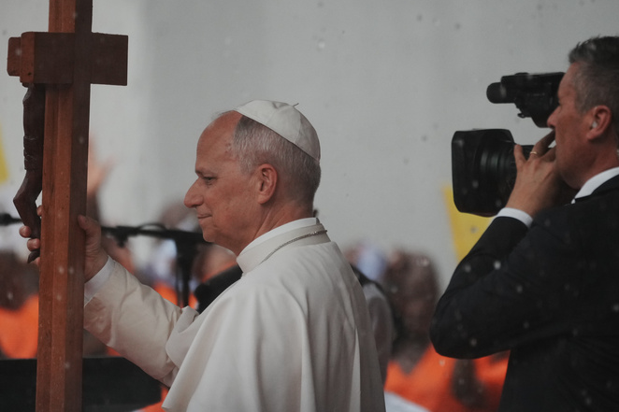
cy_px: 185
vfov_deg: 2.2
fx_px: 10640
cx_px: 314
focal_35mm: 619
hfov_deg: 3.3
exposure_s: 1/1000
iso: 2500
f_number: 5.6
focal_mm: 400
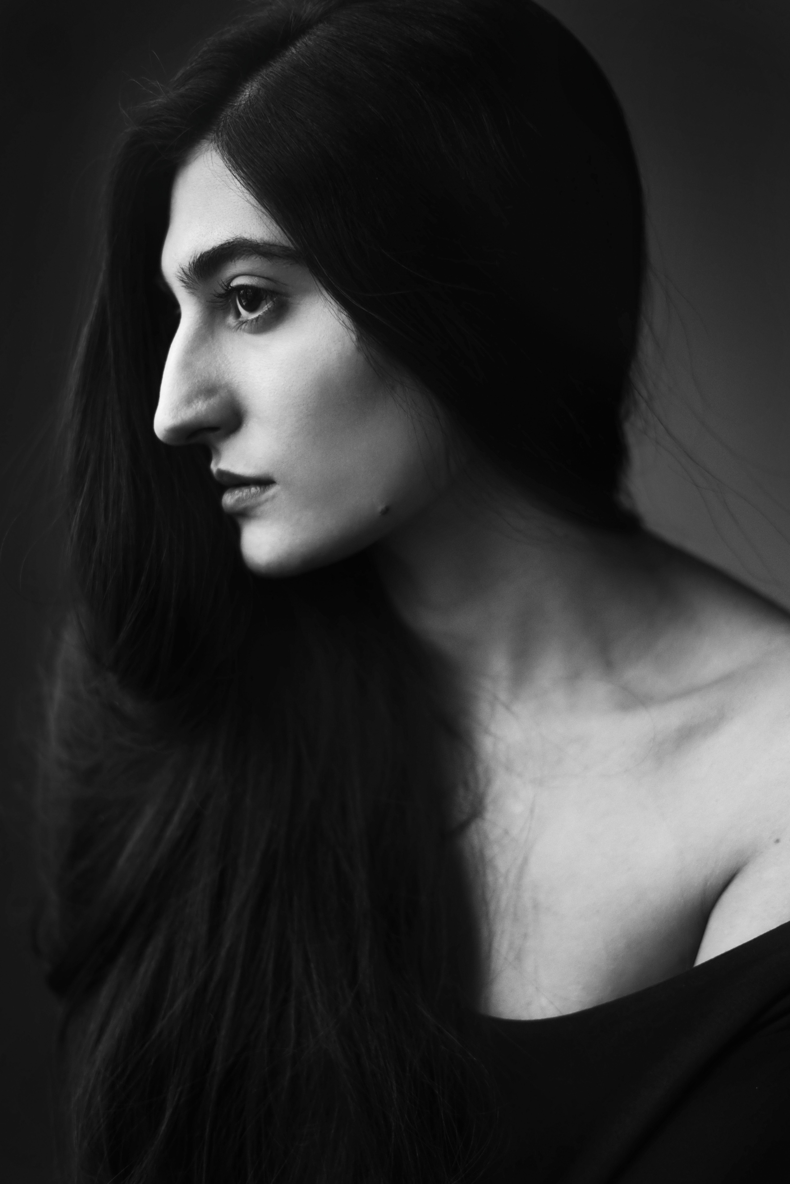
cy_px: 592
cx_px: 395
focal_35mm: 50
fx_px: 1645
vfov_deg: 39.6
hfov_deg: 27.0
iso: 400
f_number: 1.8
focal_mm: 50
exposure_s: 1/50
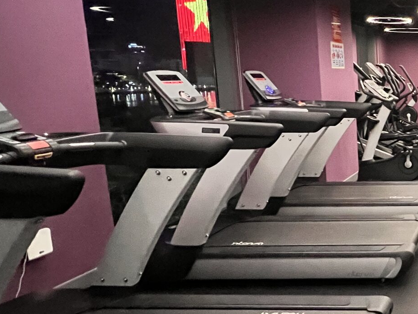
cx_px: 502
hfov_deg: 38.2
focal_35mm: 36
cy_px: 150
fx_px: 435
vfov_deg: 39.6
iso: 1250
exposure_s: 1/35
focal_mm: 1.57
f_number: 1.8
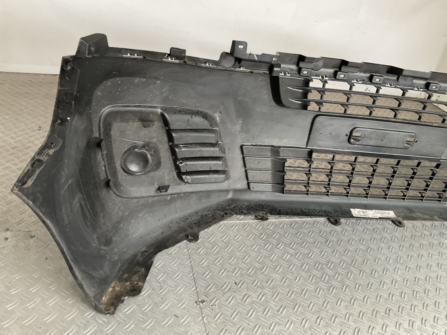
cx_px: 224
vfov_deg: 48.2
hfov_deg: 61.7
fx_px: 374
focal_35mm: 29
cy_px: 168
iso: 80
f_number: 1.8
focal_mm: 3
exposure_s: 1/50
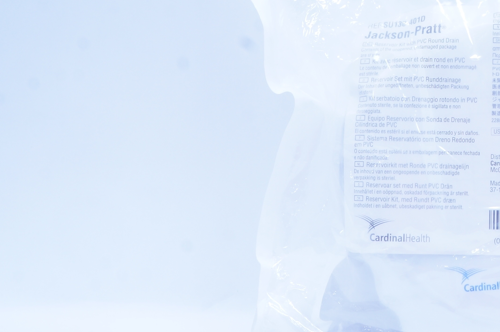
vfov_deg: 21.7
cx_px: 518
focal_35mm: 62
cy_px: 84
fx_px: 860
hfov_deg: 29.9
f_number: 14
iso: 400
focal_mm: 18
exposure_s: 1/10
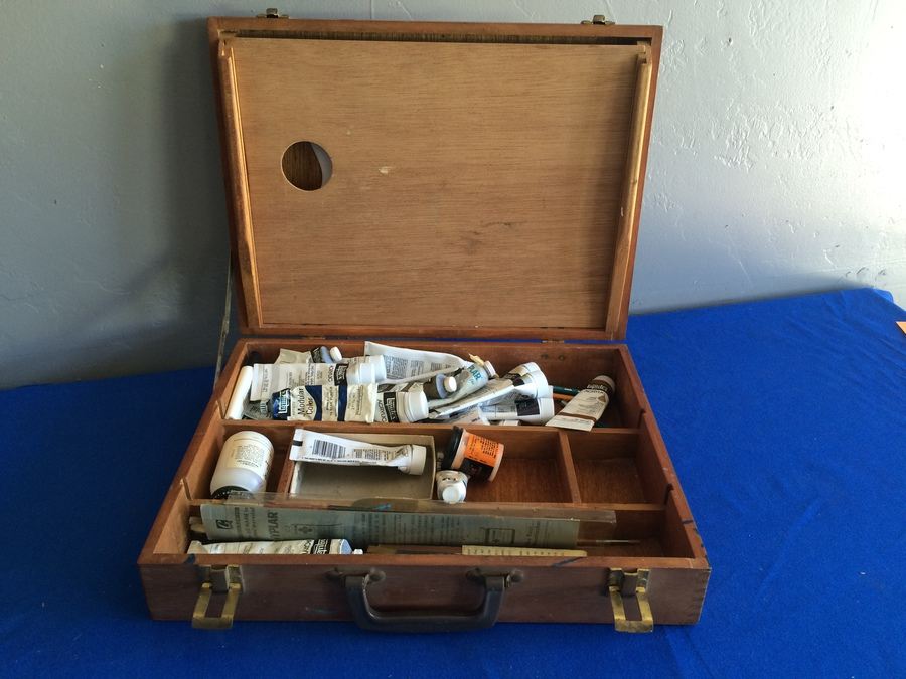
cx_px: 453
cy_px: 340
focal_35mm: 29
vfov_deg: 48.2
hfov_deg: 61.7
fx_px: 759
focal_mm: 4.15
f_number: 2.2
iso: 80
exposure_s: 1/30
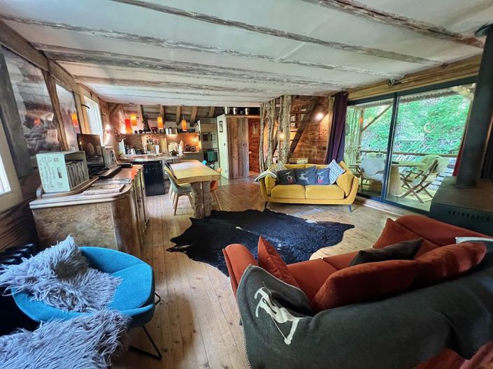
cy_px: 184
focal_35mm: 13
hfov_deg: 106.2
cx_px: 246
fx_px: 185
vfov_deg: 89.9
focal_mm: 1.57
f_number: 1.8
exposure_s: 1/34
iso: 640
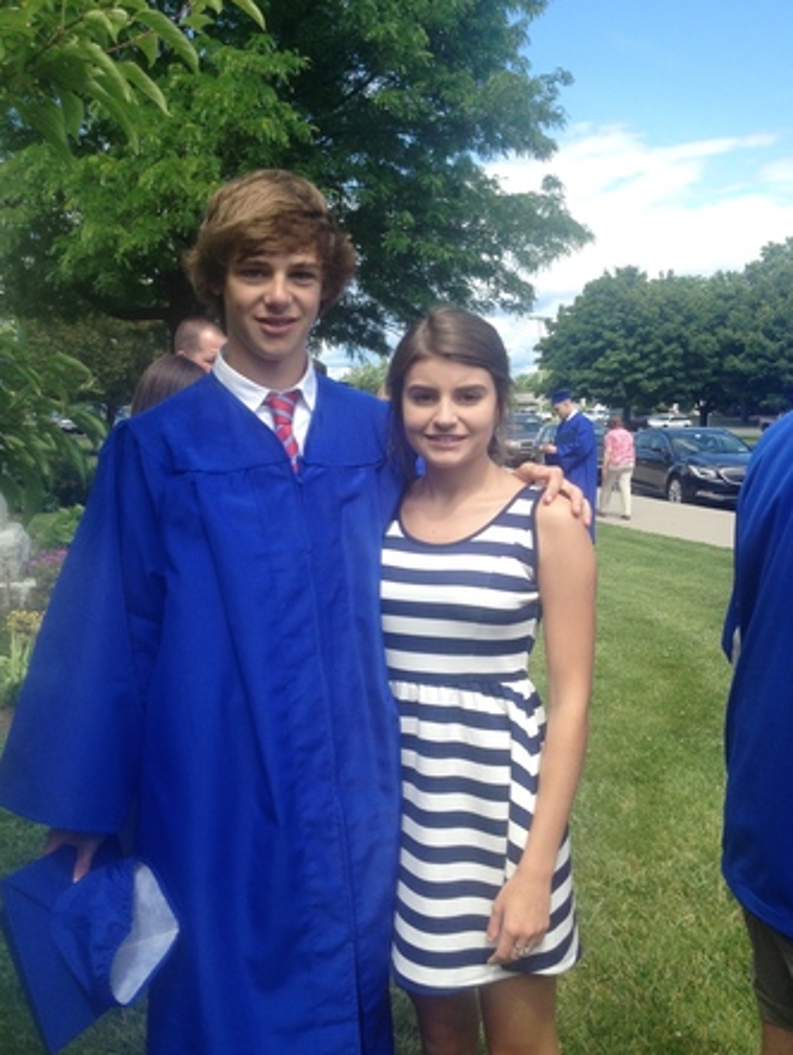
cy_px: 549
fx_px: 1160
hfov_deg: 37.7
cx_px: 368
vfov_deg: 48.9
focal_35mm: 38
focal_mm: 4.28
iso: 50
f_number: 2.4
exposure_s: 1/746
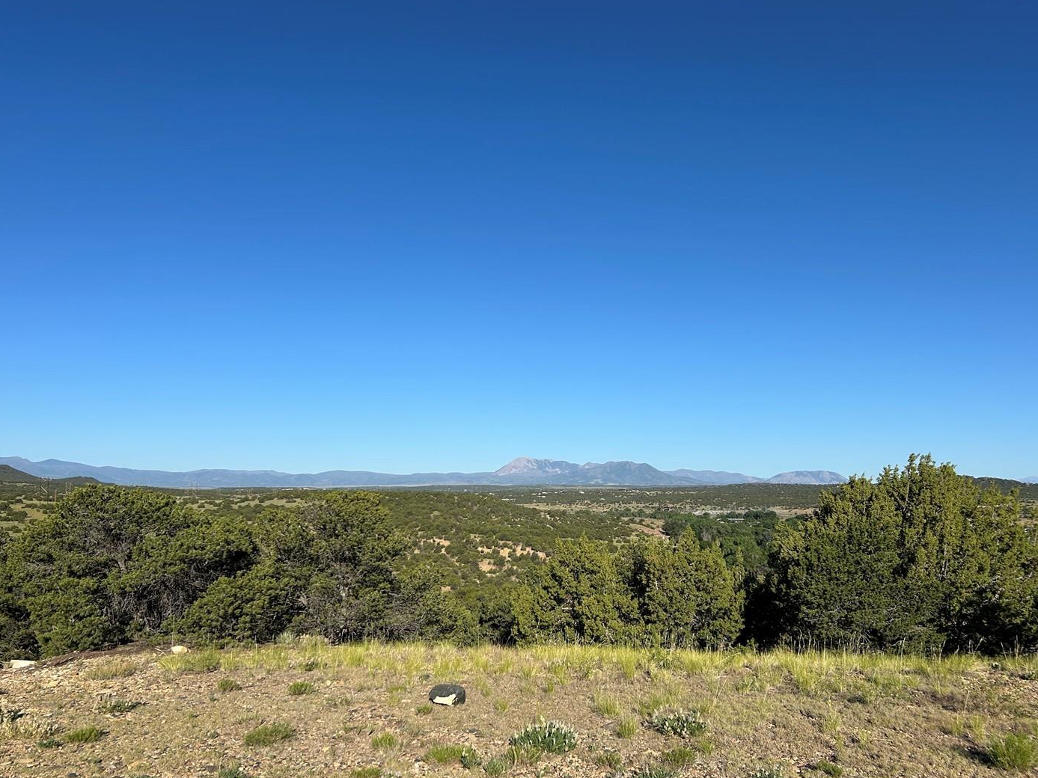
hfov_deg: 60.0
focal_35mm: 30
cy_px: 433
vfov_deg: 46.7
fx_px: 900
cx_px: 524
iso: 50
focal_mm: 5.7
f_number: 1.5
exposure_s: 1/5319
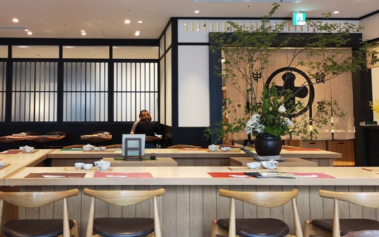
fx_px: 393
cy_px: 85
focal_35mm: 38
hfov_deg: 50.8
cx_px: 132
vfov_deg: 33.4
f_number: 1.8
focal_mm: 3.95
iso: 160
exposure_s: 1/60
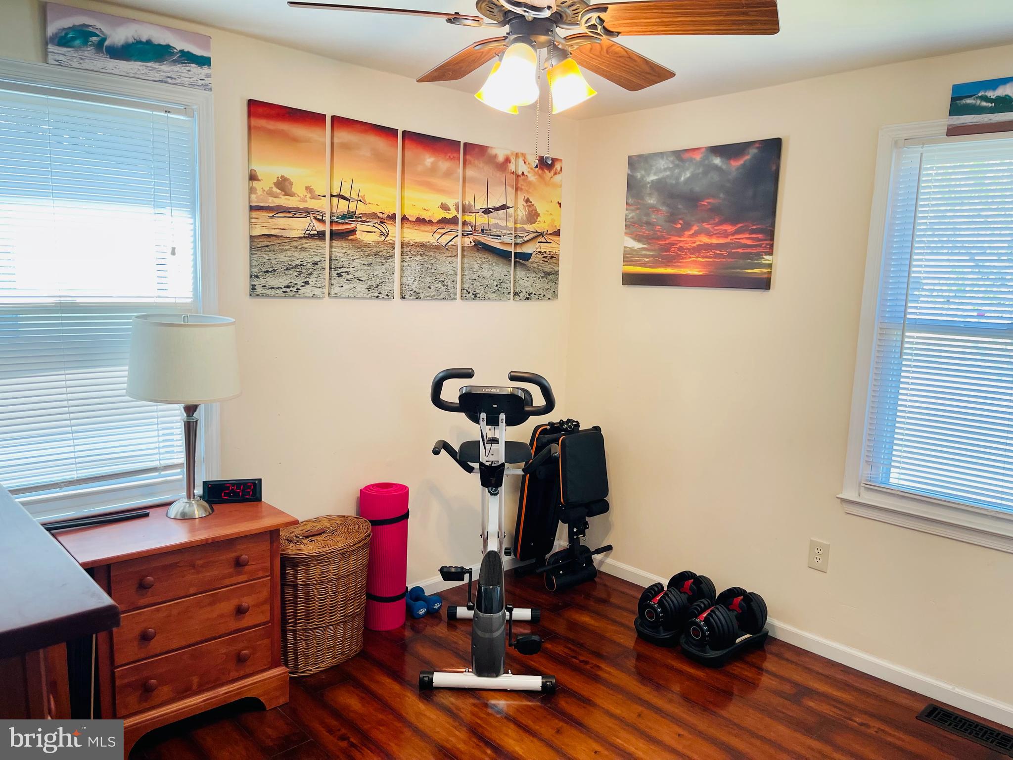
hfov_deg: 67.3
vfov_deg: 53.1
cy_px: 380
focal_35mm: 26
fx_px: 761
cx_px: 506
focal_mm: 5.1
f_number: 1.6
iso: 100
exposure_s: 1/120
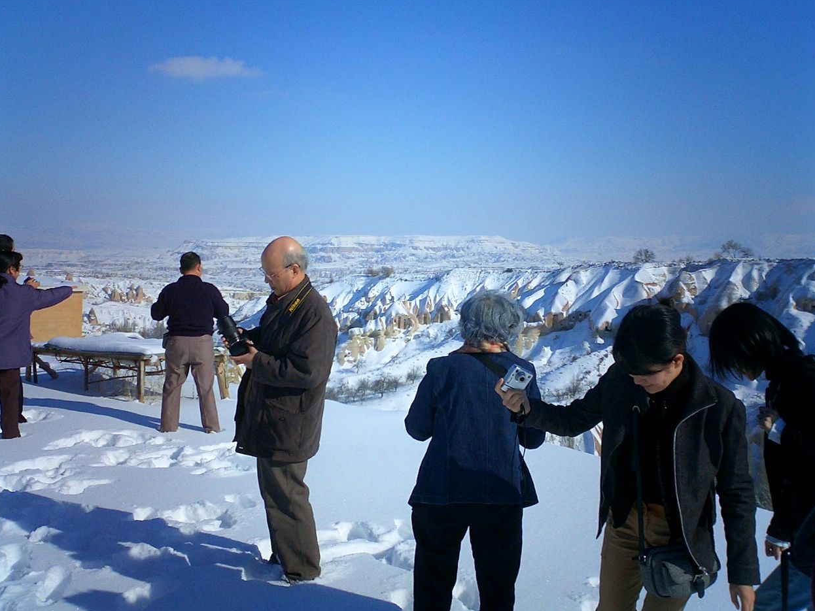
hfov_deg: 49.0
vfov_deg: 37.7
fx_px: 895
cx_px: 404
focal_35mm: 38
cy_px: 309
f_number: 3.5
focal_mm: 5.6
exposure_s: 1/3200
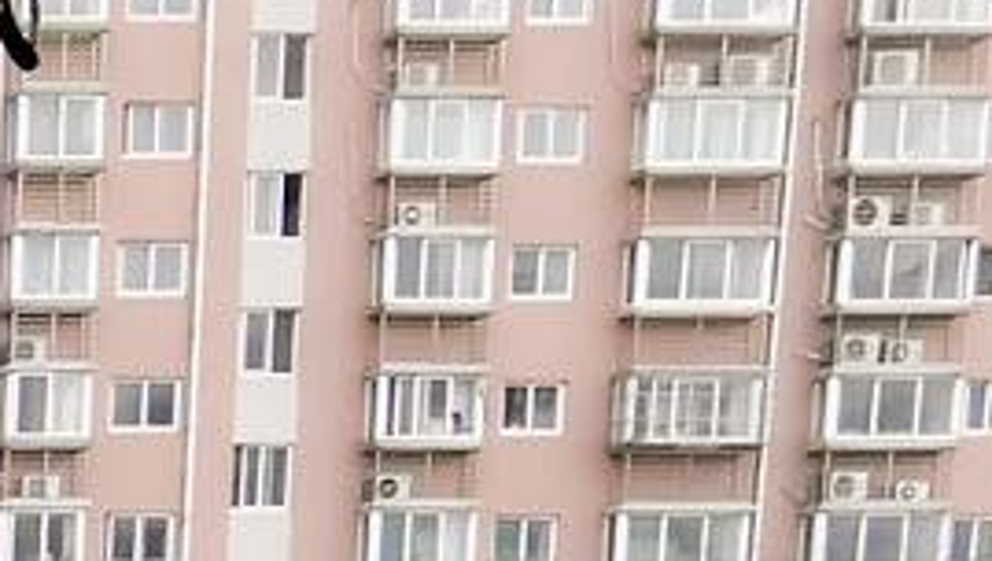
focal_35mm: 99
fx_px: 2607
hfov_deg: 14.4
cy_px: 1318
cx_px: -1376
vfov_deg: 10.6
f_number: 2.2
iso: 50
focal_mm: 2.26
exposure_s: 1/873
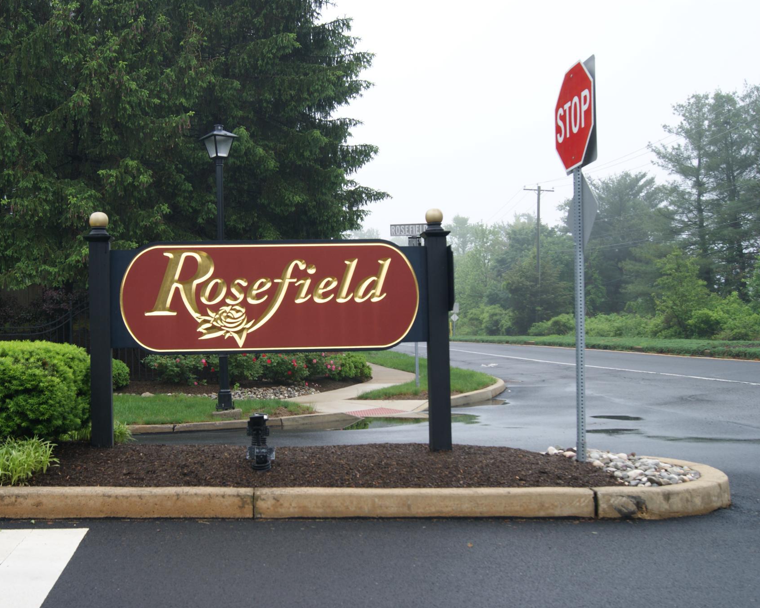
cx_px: 316
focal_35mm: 41
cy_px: 305
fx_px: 922
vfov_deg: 36.5
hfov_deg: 44.6
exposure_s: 1/60
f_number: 7.1
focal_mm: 24
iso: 100
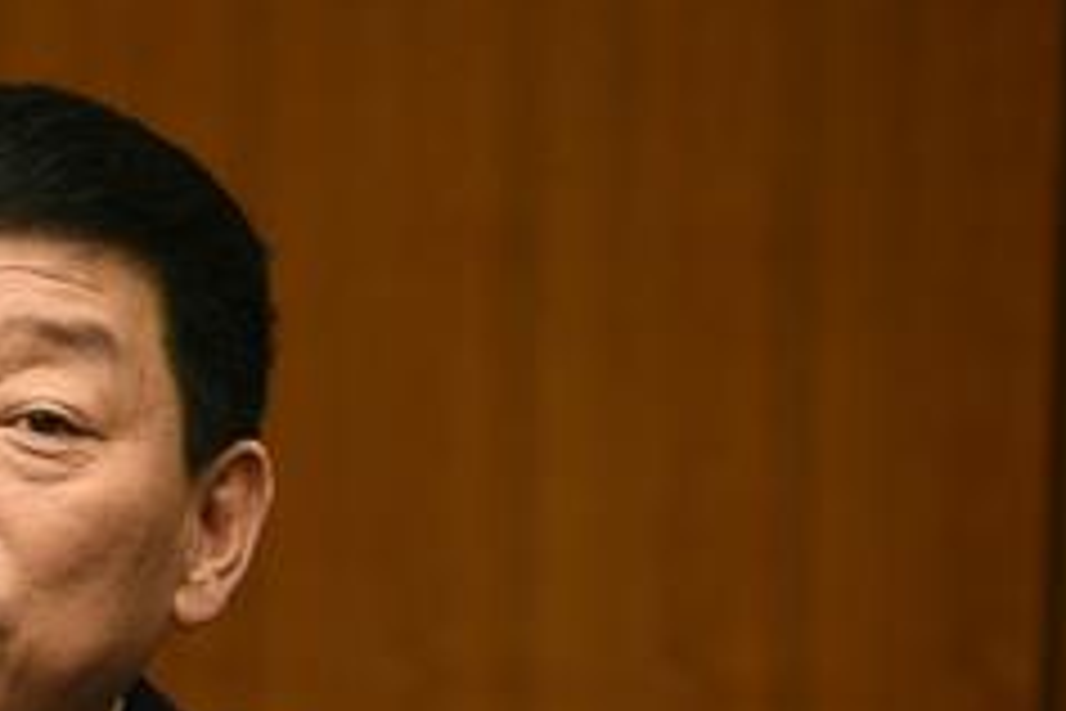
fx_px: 15249
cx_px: -211
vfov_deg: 2.7
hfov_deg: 4.0
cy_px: 819
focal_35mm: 515
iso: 1250
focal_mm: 185
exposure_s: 1/200
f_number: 3.5
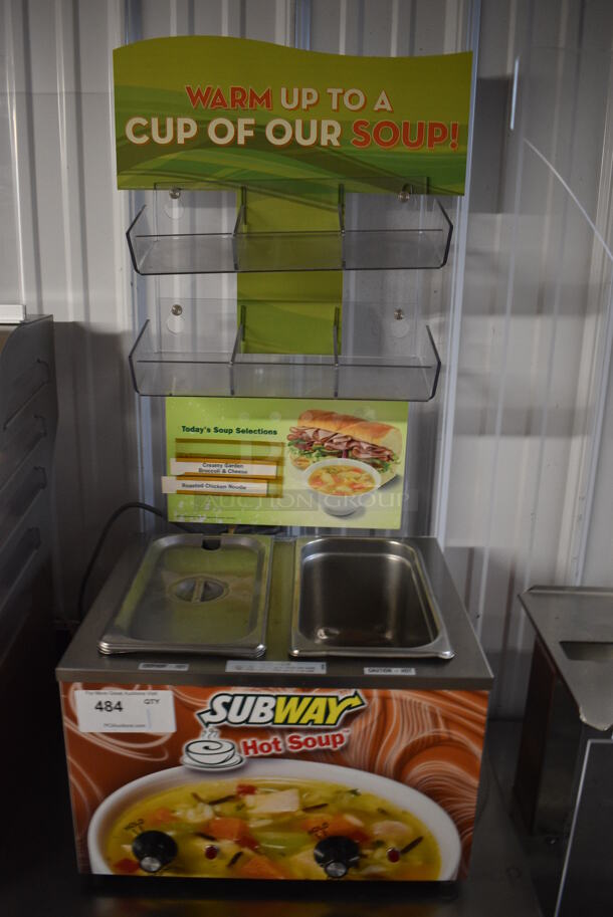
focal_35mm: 30
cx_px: 306
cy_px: 458
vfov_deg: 61.9
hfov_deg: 43.7
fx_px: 765
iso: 1100
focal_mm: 20
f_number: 3.8
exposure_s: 1/125
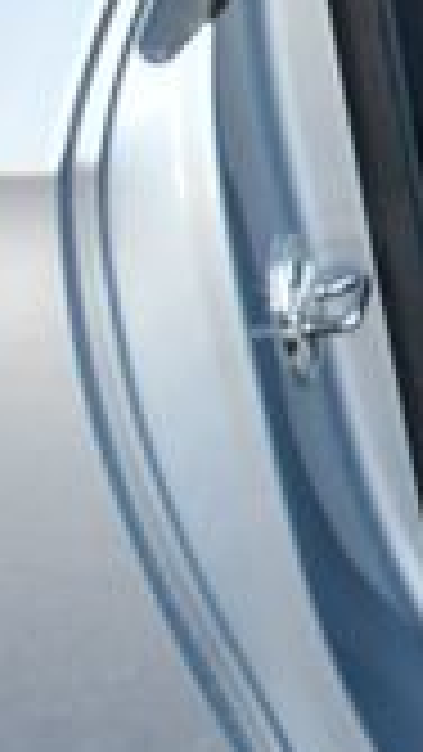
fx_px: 2890
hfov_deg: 7.7
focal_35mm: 145
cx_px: 1080
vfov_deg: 14.5
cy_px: -27
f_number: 3.5
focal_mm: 18
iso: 800
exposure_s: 1/250
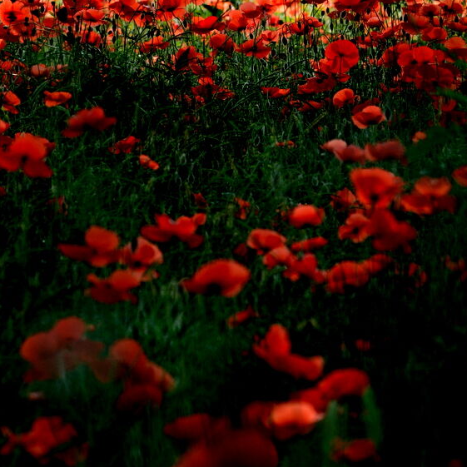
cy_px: 2
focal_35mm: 504
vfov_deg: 3.5
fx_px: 7691
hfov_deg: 3.5
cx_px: 251
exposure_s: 1/200
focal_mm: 185
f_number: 10
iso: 400
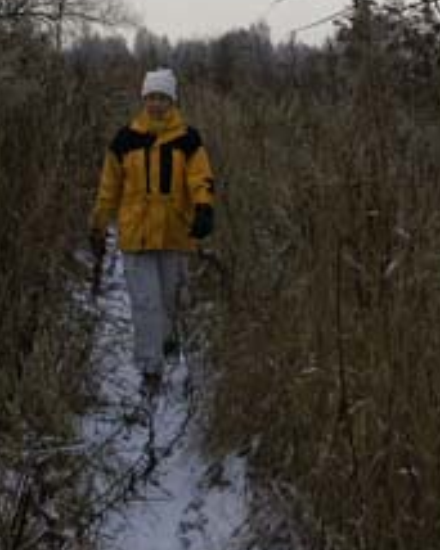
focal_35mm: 71
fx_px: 1157
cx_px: 161
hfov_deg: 21.5
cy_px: 129
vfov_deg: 26.4
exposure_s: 1/125
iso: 100
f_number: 8
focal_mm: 24
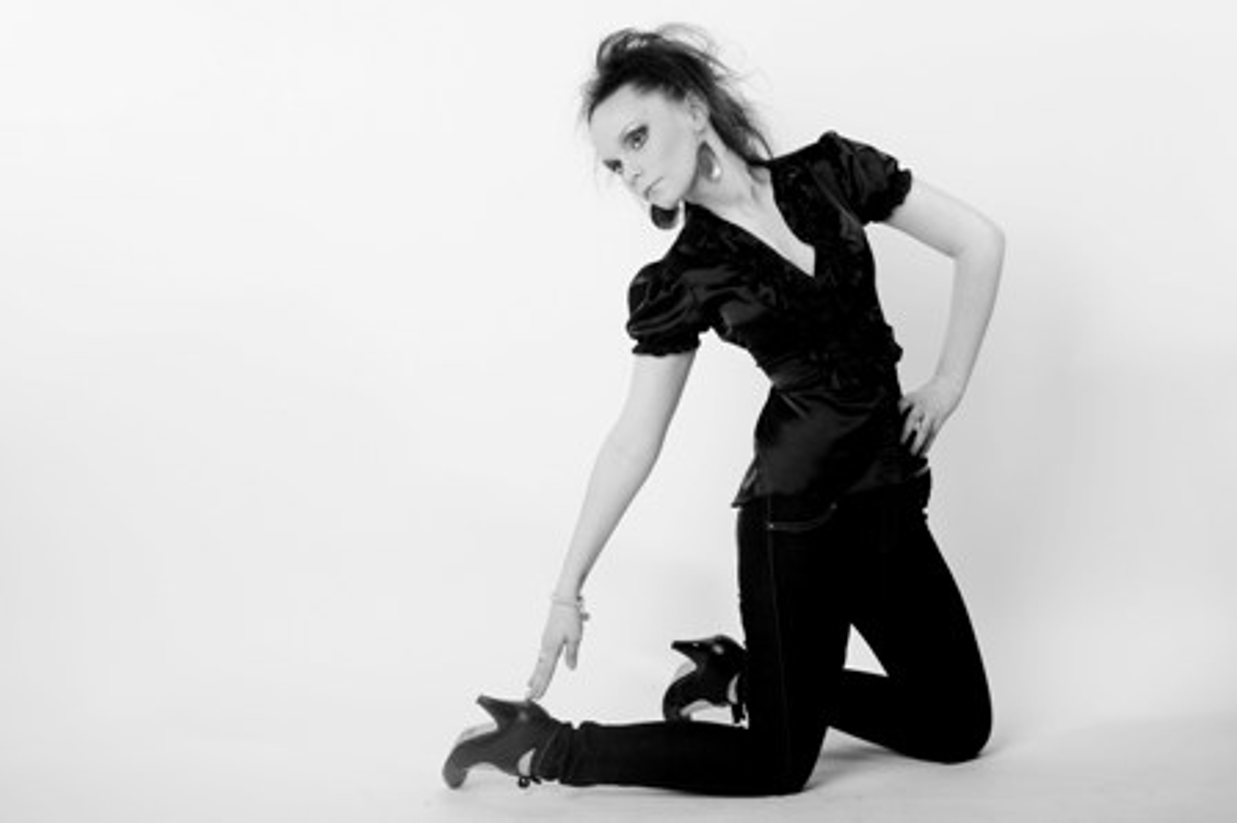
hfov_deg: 35.1
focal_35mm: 57
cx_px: 618
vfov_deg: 23.7
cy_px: 412
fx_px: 1957
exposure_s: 1/160
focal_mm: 38
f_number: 16
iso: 200
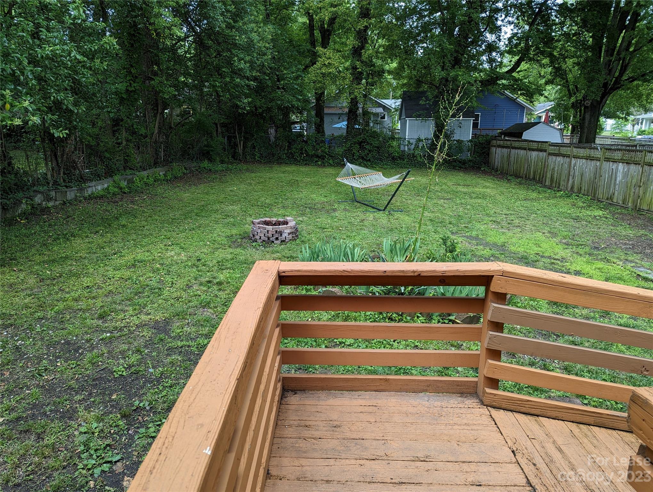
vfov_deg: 56.9
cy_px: 246
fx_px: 453
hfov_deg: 71.5
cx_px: 326
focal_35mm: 24
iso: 38
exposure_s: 1/62.3
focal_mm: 6.81
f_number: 1.85
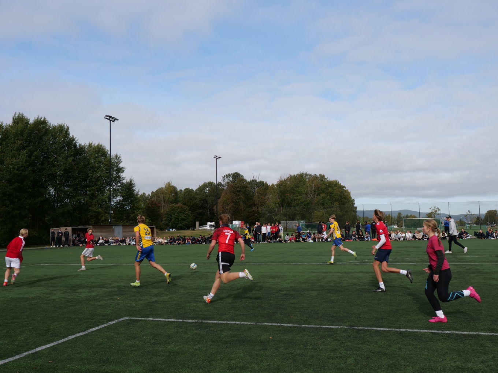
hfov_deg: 56.8
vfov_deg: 44.2
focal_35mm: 32
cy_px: 186
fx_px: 460
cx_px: 249
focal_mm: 16
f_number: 4.5
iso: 200
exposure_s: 1/1300
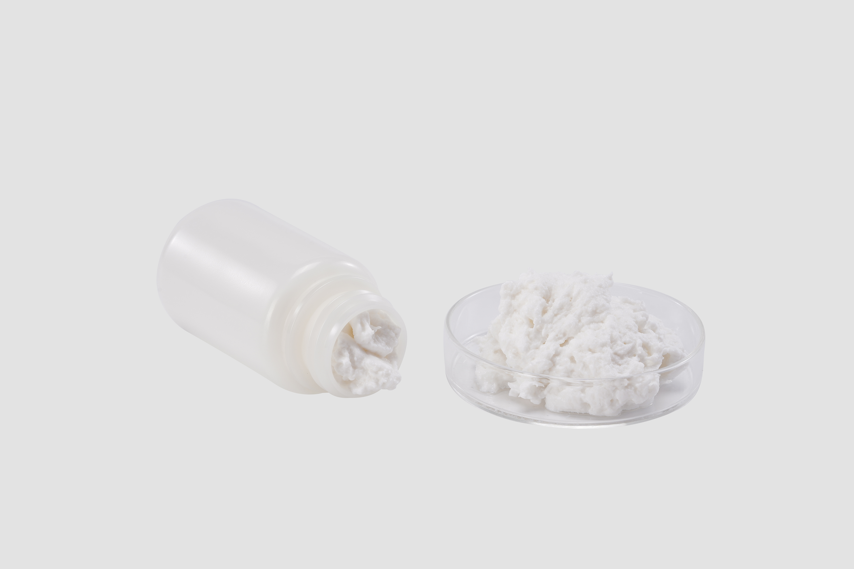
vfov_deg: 12.5
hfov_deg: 18.6
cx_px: 427
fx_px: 2609
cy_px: 284
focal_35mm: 110
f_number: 16
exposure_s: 1/125
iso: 80
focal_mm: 110
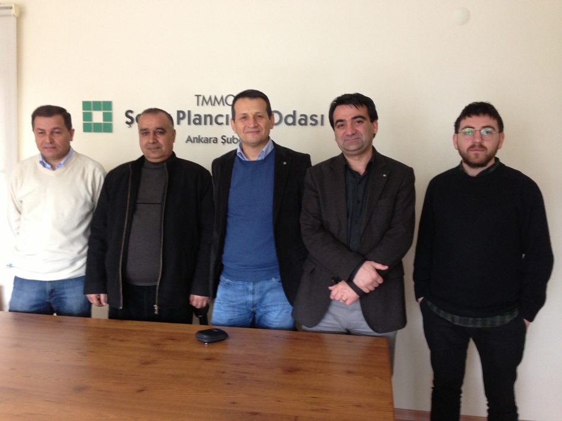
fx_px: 536
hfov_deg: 55.4
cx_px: 281
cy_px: 210
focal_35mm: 33
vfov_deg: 42.9
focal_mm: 4.13
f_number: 2.4
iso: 200
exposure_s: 1/20
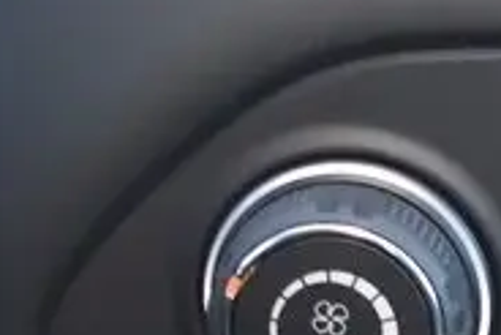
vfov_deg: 6.8
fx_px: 2785
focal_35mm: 200
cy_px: 403
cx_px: 927
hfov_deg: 9.7
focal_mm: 24
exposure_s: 1/100
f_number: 4.5
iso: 500
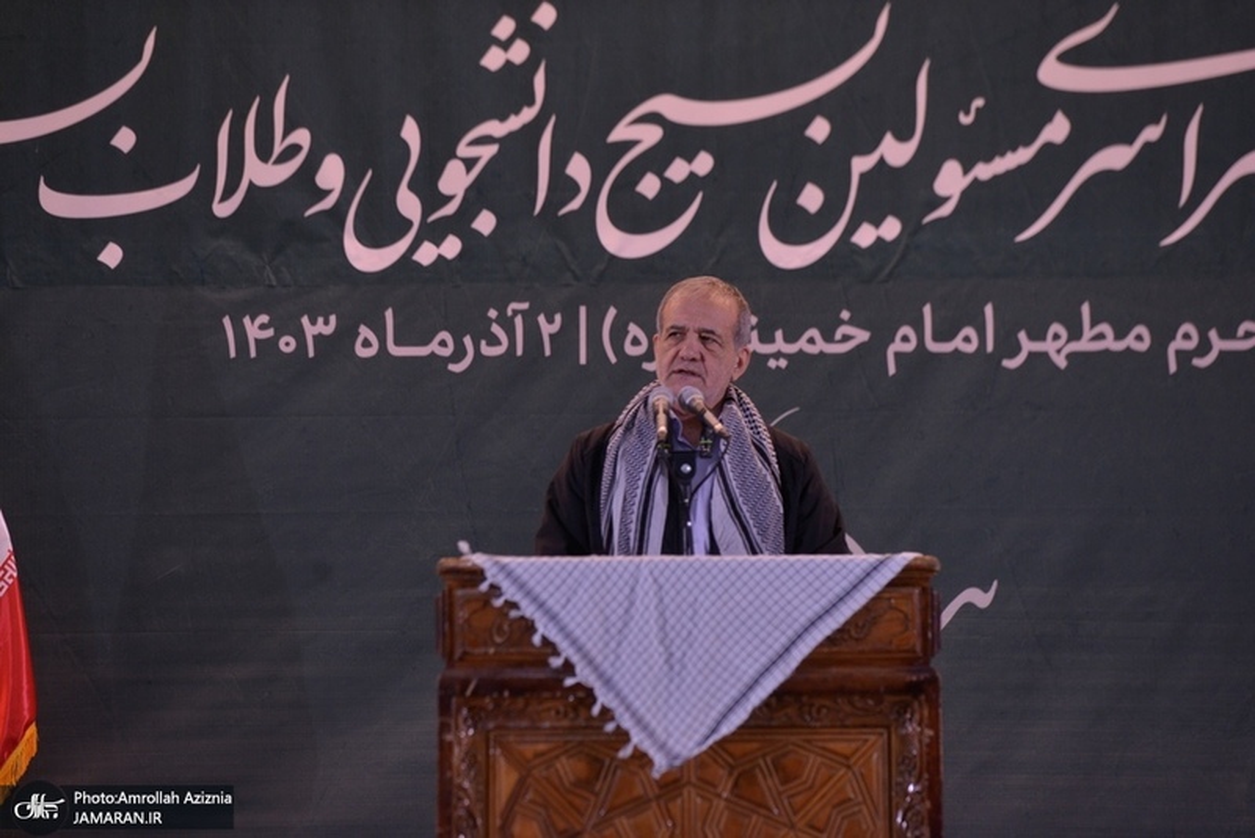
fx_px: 6974
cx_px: 628
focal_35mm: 200
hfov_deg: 10.3
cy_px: 419
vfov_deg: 6.9
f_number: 4.5
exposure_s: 1/100
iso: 800
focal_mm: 200
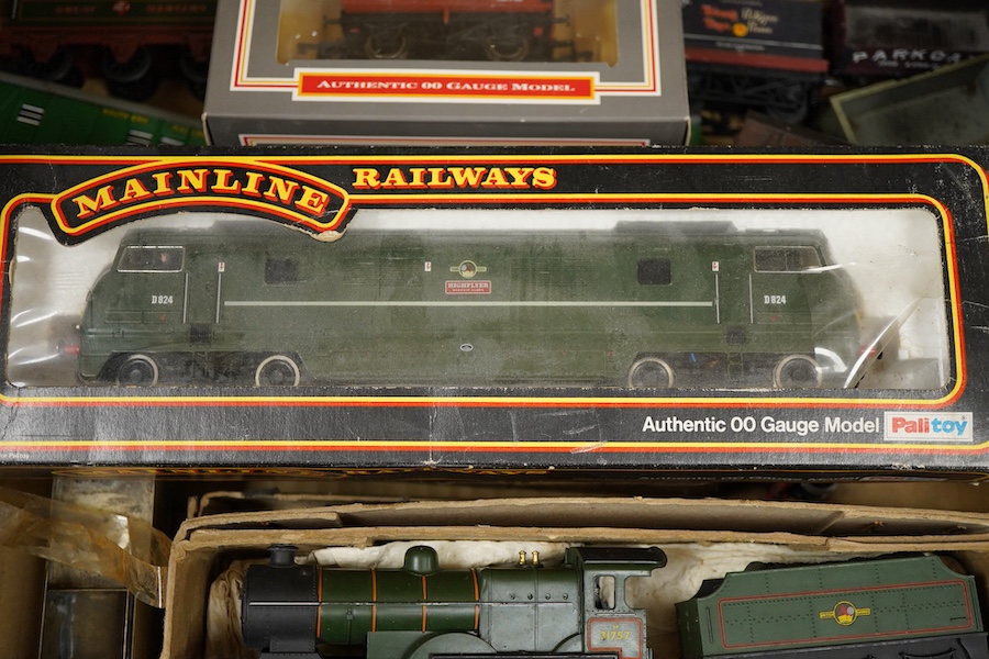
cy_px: 330
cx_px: 494
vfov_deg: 29.9
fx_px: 1236
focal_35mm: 45
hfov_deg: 43.6
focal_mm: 30
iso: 1250
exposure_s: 1/160
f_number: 3.5
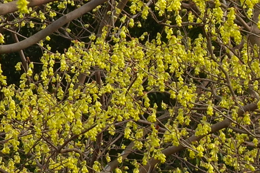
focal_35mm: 362
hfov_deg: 5.6
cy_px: 28
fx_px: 2612
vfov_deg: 3.8
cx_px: -273
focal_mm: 45
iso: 200
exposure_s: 1/80
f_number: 9
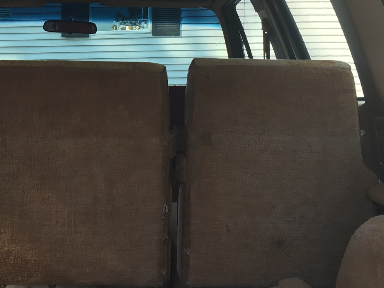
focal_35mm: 74
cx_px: 57
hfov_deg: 25.7
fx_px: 821
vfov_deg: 18.9
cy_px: -51
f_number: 2.2
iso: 25
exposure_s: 1/138
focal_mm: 4.15
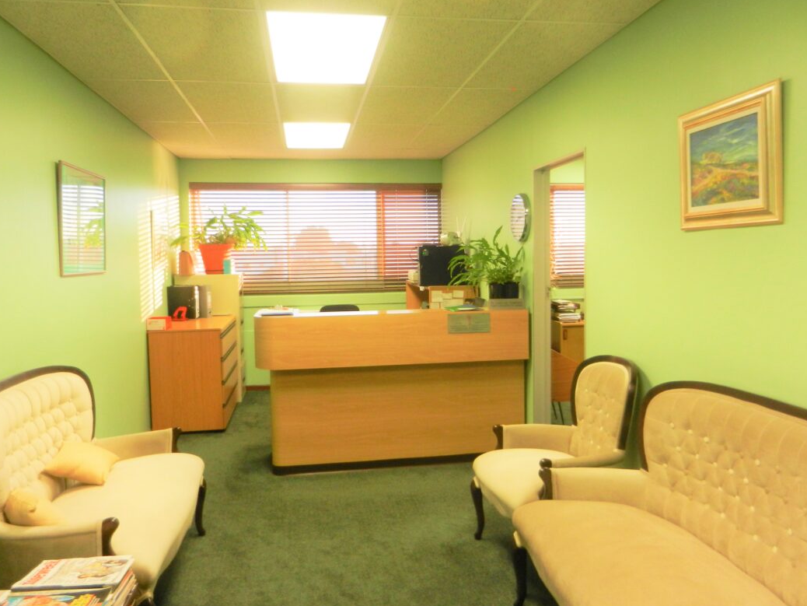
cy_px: 297
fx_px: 606
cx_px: 397
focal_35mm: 26
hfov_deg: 67.3
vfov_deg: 53.1
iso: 220
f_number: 3.5
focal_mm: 4.5
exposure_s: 1/25
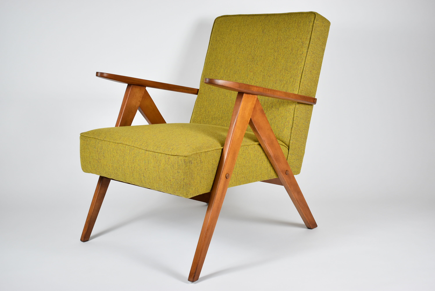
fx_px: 617
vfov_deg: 26.5
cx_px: 218
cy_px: 146
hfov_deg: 38.9
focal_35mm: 51
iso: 900
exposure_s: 1/125
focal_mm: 34
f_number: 4.5
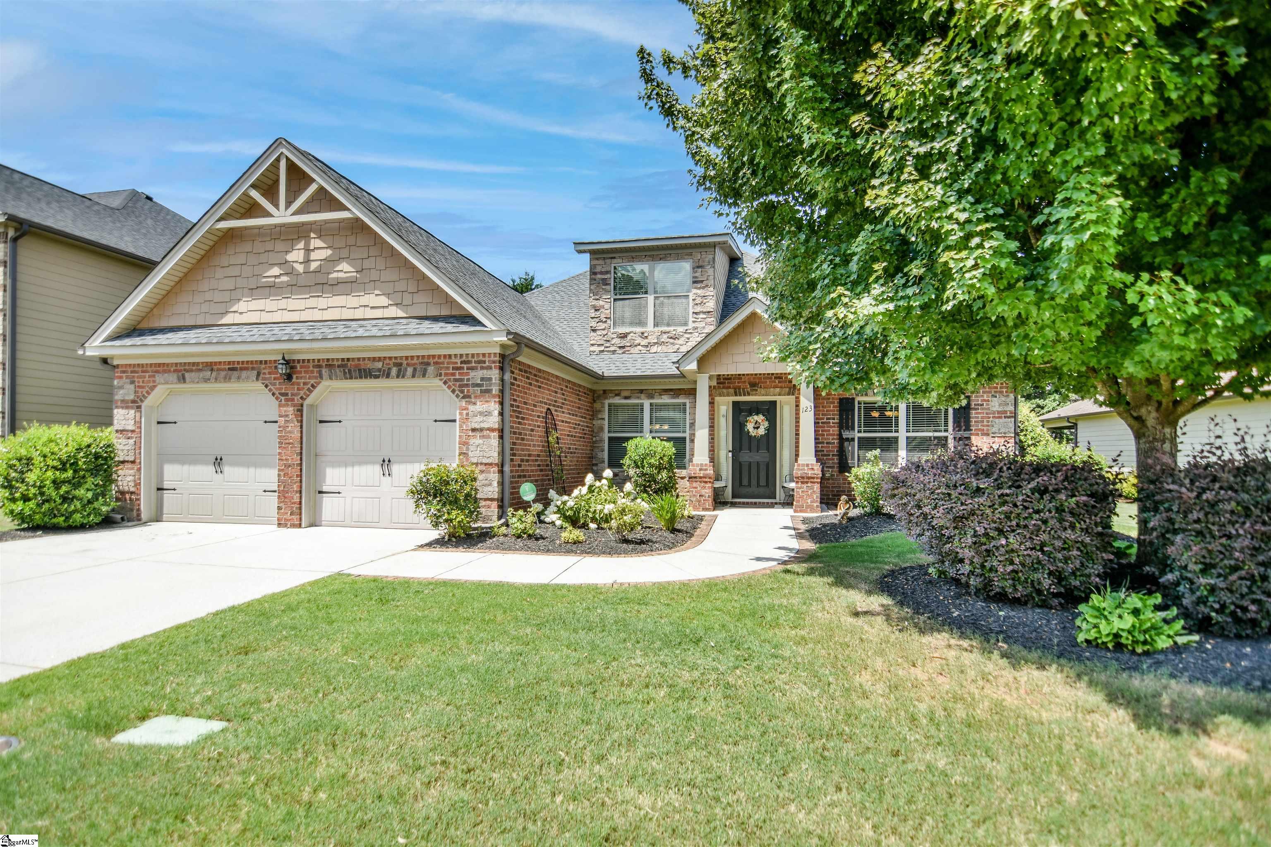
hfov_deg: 95.0
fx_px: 582
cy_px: 424
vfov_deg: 72.1
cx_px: 636
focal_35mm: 16
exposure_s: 1/1250
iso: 160
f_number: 2.8
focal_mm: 11
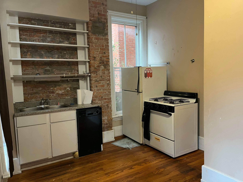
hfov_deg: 67.3
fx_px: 183
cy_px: 91
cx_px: 122
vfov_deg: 53.1
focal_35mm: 26
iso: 400
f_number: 1.6
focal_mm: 5.1
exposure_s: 1/60
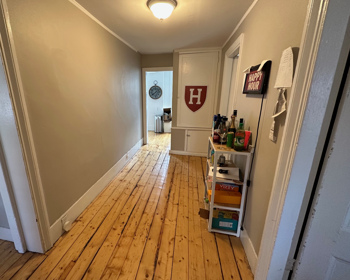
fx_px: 166
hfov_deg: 92.3
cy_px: 135
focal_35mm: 16
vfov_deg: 80.3
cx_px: 147
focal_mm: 2.22
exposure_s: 1/60
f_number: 2.2
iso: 200
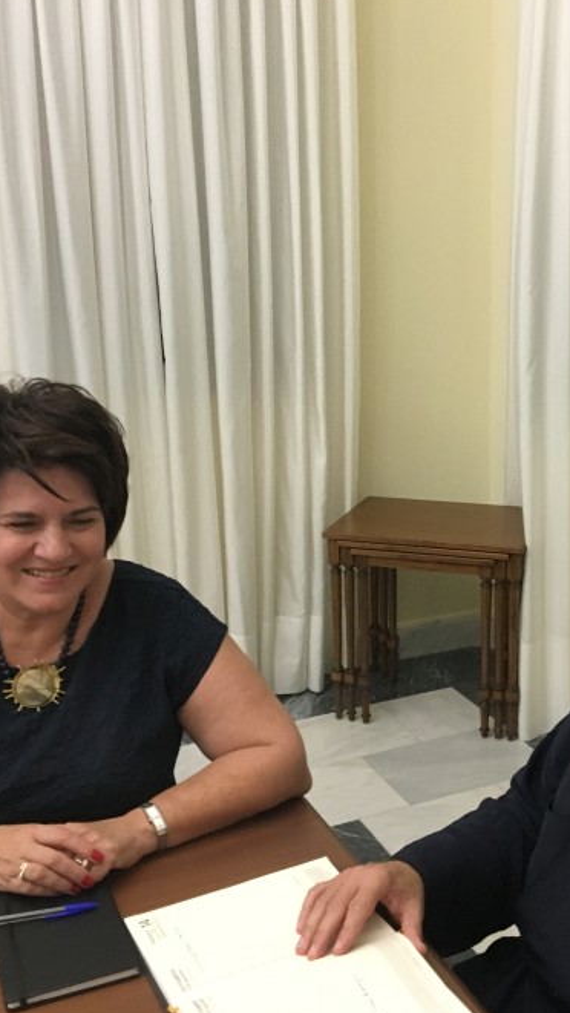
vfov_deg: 47.4
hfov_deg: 27.4
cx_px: 415
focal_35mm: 43
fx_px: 1155
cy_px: 508
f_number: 2.2
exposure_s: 1/20
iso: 200
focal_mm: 4.15
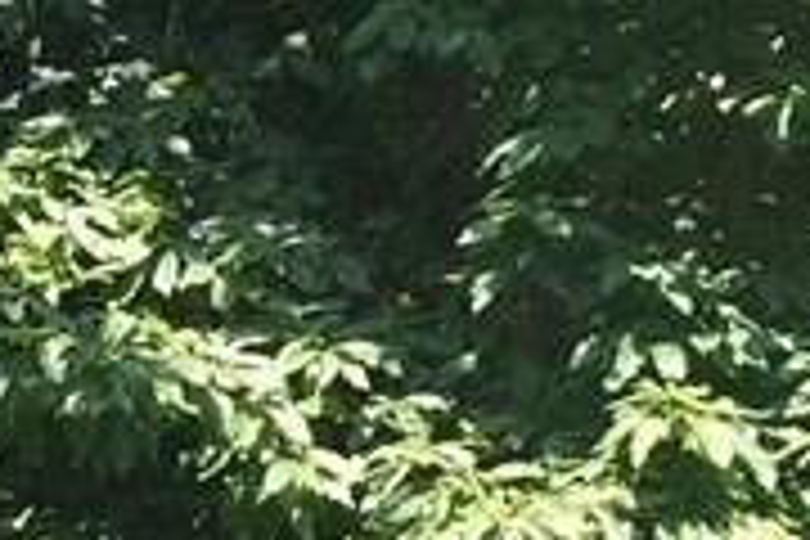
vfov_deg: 7.8
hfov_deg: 11.7
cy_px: 792
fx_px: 3870
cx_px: -130
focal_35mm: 172
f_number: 2.2
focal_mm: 4.15
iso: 32
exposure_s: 1/434
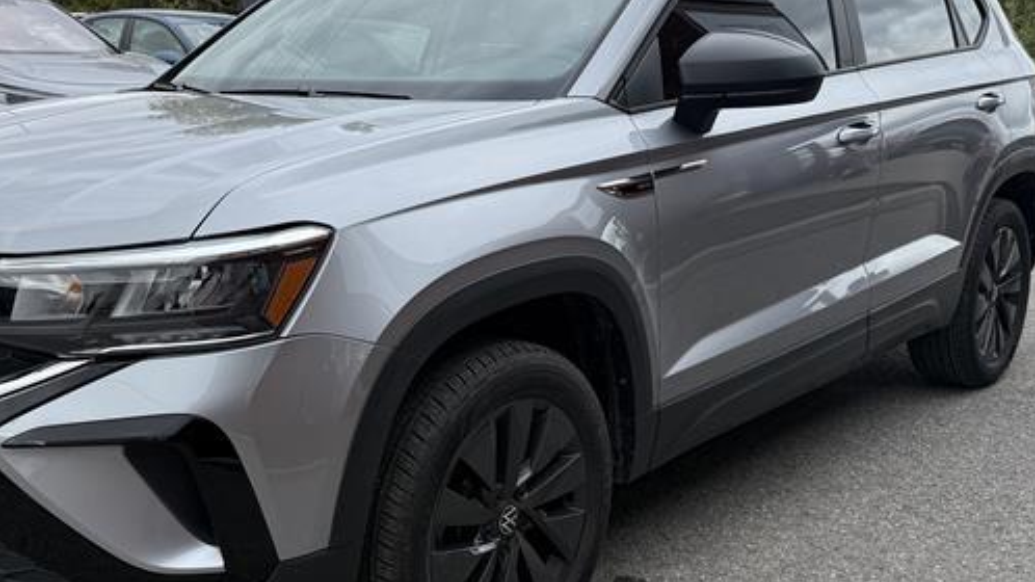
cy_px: 316
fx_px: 1153
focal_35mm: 42
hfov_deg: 48.2
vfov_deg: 28.3
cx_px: 447
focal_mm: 6.76
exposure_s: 1/1271
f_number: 1.78
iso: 100
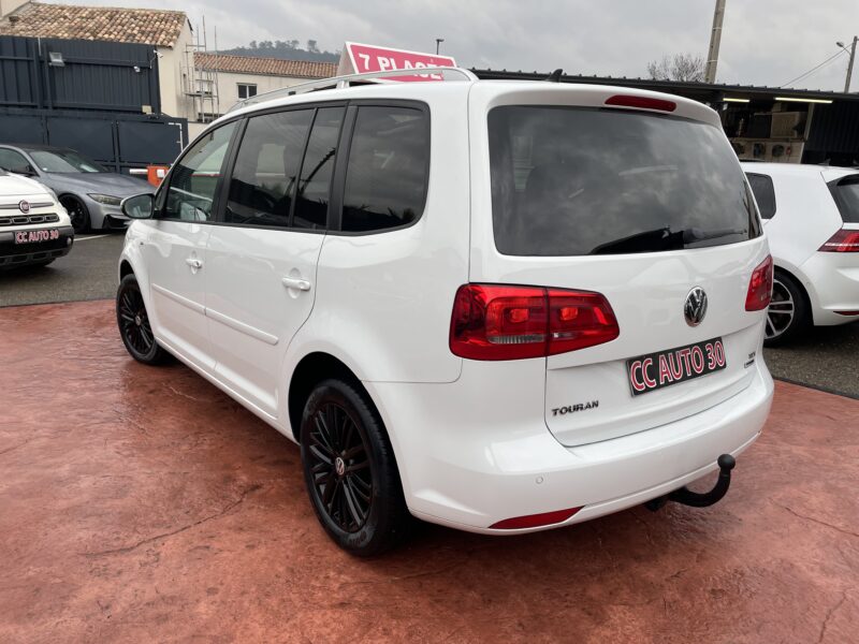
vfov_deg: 53.1
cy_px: 322
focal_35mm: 26
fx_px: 645
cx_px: 430
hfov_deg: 67.3
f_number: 1.6
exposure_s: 1/421
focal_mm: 4.2
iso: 32
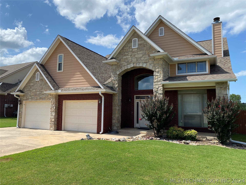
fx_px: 185
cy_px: 92
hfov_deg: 67.3
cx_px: 123
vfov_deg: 53.1
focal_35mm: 26
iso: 32
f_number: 1.8
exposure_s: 1/3205
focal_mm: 4.25
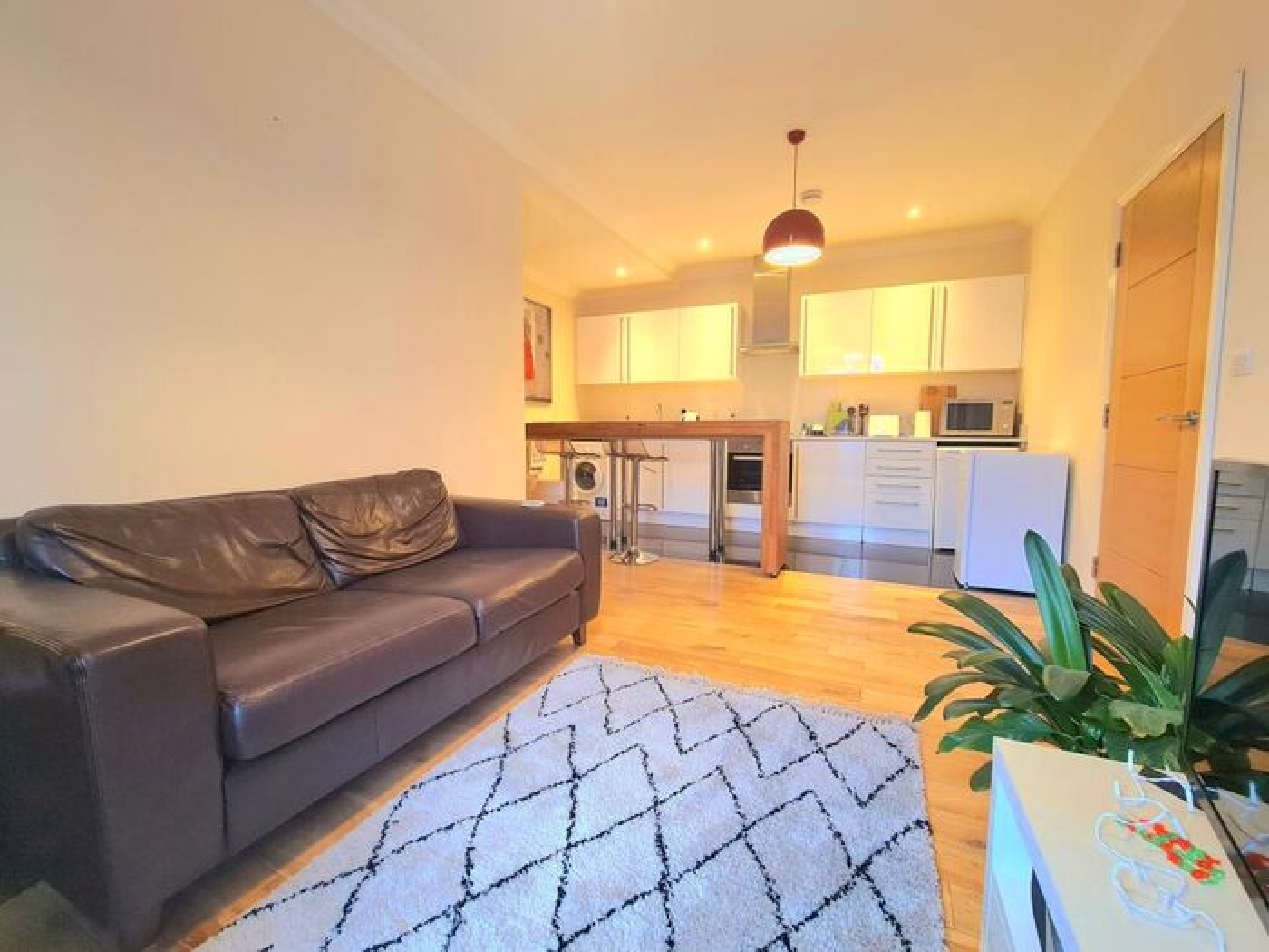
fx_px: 477
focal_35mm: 13
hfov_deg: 106.2
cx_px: 634
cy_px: 476
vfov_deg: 89.9
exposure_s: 1/33
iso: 400
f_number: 2.2
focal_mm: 2.22
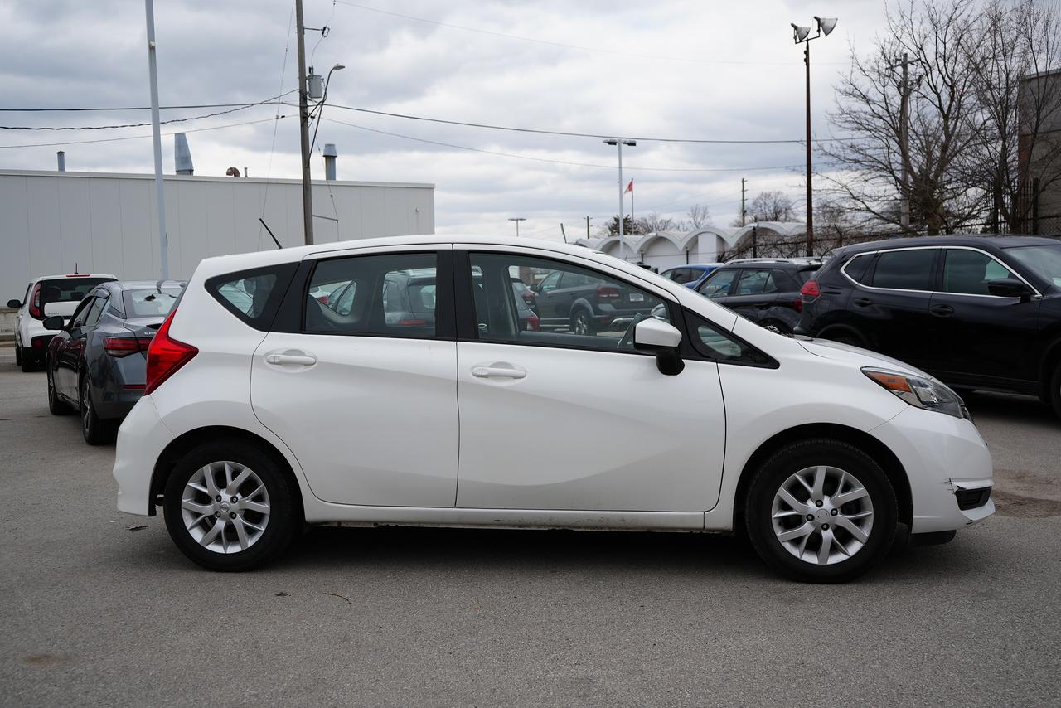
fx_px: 1002
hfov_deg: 55.8
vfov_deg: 38.9
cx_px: 530
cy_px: 354
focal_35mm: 34
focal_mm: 34
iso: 100
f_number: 5
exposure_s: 1/500
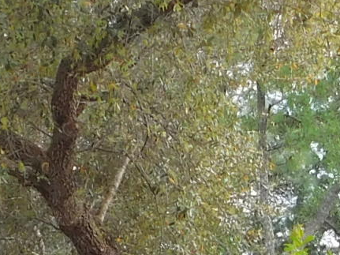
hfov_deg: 9.5
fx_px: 2052
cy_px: 663
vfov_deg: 6.7
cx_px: 226
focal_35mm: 209
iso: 125
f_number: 3.2
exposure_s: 1/200
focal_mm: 5.3
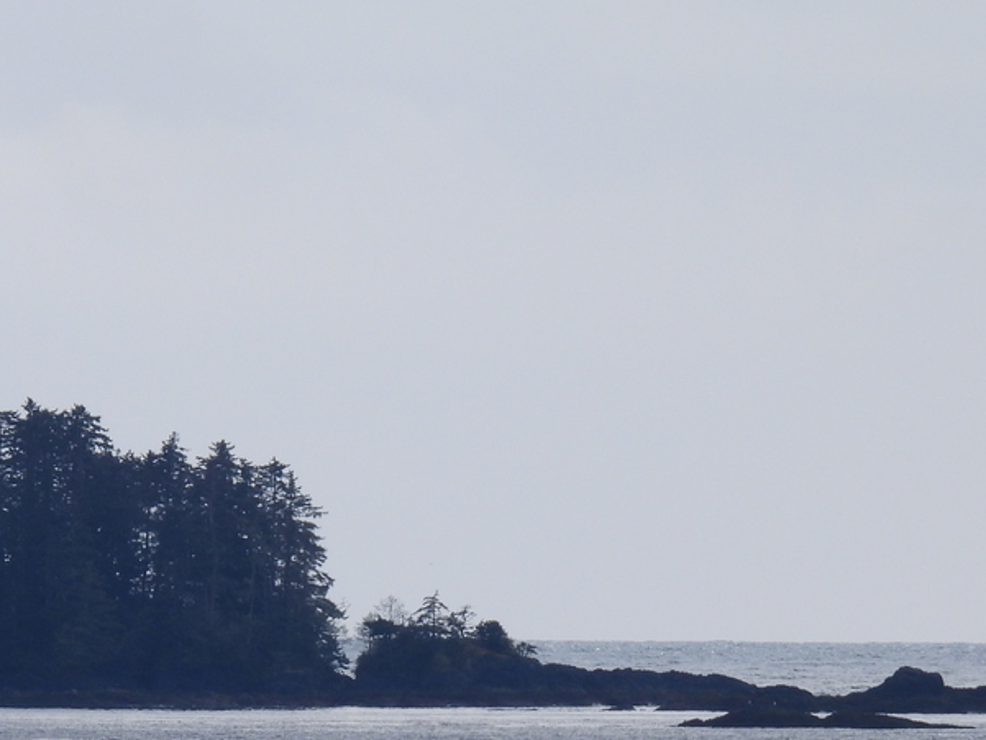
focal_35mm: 1384
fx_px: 39430
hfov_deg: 1.4
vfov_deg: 1.1
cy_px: 635
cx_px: 52
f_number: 5.6
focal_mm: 116
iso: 100
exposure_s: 1/800
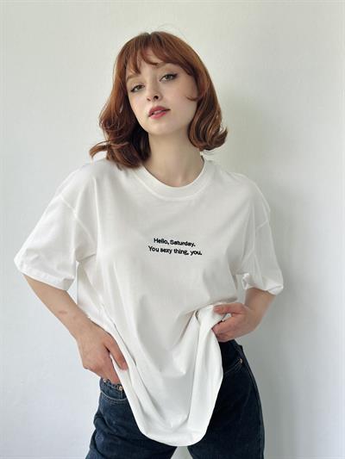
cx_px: 172
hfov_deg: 30.3
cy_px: 230
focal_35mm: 48
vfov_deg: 39.6
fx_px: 638
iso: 80
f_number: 1.78
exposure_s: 1/343
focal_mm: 6.86
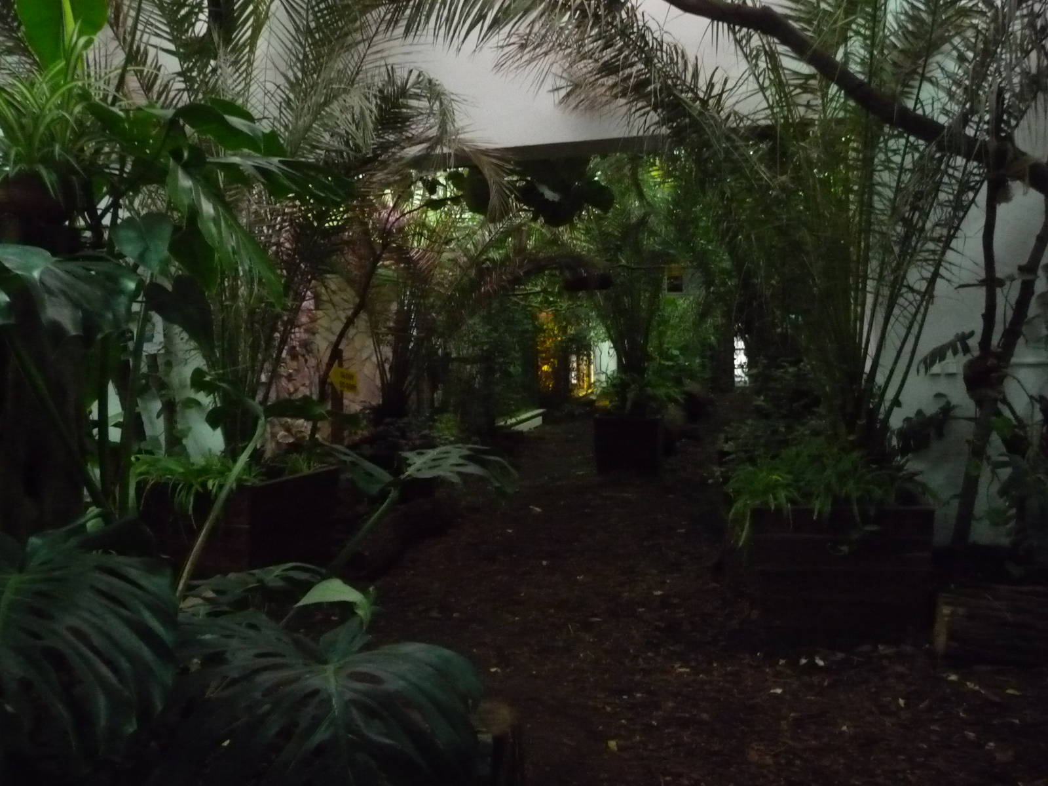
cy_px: 393
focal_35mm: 28
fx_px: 848
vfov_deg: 49.7
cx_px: 524
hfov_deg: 63.4
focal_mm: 4.7
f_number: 3.3
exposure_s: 1/20
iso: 800
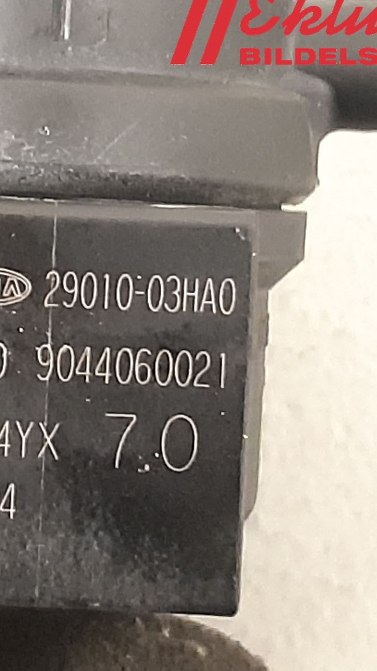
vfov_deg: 45.4
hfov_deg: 24.6
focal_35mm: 45
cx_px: -43
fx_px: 800
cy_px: 376
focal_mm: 3.93
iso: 640
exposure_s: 1/17
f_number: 1.7
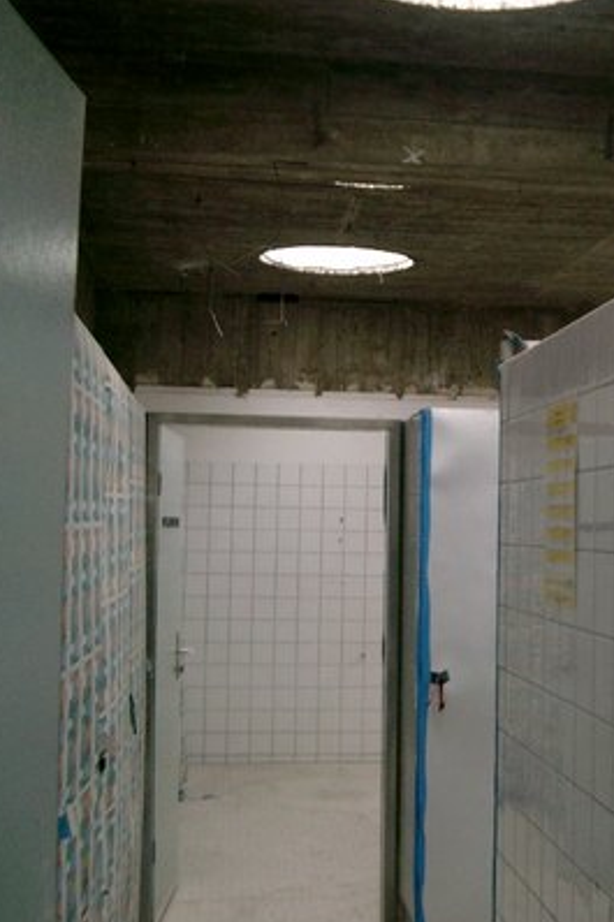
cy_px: 424
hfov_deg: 22.7
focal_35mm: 58
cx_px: 568
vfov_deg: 34.5
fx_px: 1485
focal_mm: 7.6
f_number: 2.6
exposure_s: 1/40
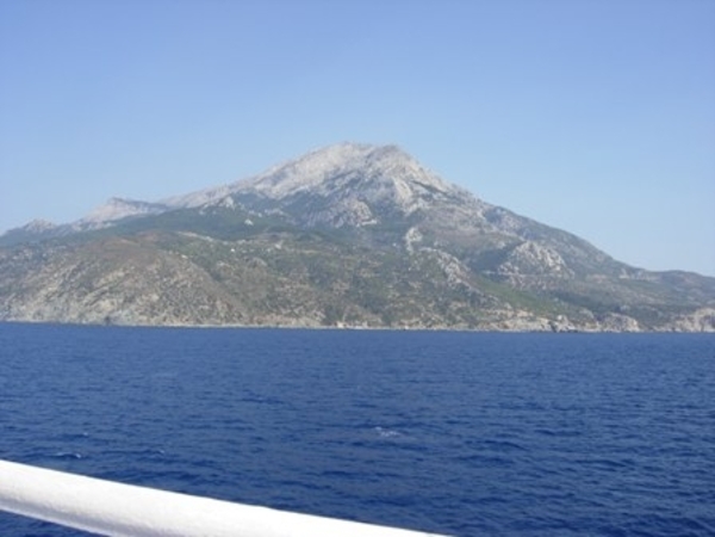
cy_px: 268
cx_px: 358
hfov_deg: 51.4
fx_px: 744
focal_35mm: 36
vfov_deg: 39.7
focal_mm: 7.5
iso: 50
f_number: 6.1
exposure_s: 1/287
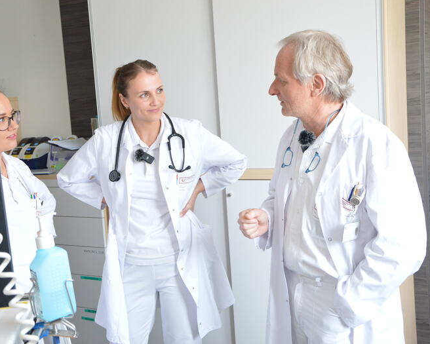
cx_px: 176
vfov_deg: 31.5
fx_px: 611
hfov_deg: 38.6
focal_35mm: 48
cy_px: 172
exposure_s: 1/50
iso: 1100
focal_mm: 28
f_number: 4
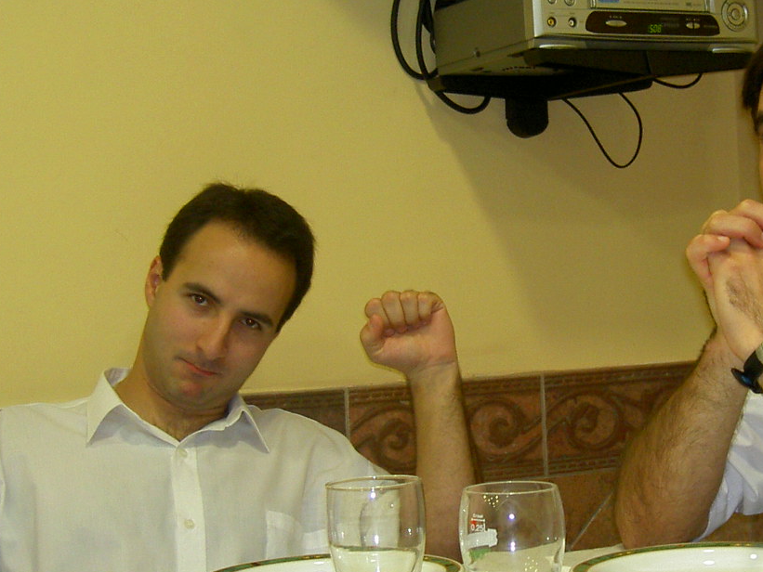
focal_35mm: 76
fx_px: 1675
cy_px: 296
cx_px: 536
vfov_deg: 19.4
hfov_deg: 25.5
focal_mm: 8
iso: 100
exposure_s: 1/59.5
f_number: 2.8
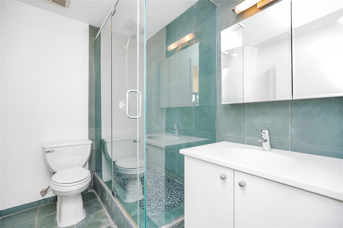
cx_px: 172
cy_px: 114
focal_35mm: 16
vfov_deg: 73.7
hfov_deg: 96.7
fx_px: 152
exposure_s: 1/30
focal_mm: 16
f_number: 4
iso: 125
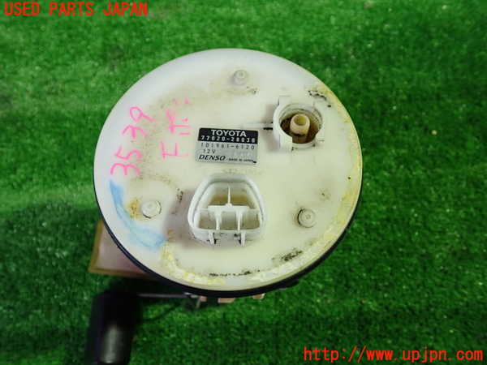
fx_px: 422
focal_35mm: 30
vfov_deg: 46.8
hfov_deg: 60.0
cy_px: 182
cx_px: 244
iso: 400
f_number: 2.3
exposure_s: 1/30
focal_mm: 5.4
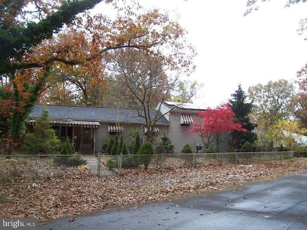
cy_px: 115
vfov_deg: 38.7
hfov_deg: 50.1
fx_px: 328
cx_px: 154
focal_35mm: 37
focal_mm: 5.6
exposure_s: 1/250
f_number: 2.8
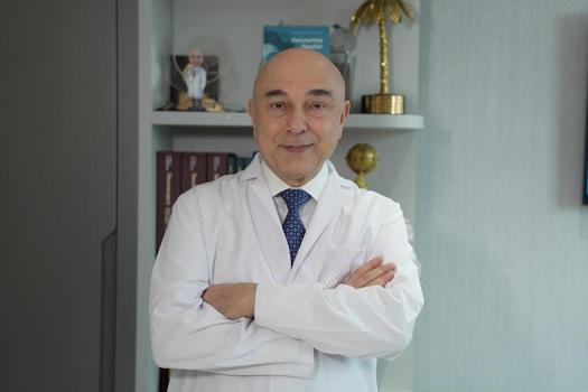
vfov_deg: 23.4
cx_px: 294
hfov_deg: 34.5
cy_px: 196
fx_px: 947
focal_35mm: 58
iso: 640
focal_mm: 58
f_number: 2.8
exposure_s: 1/160
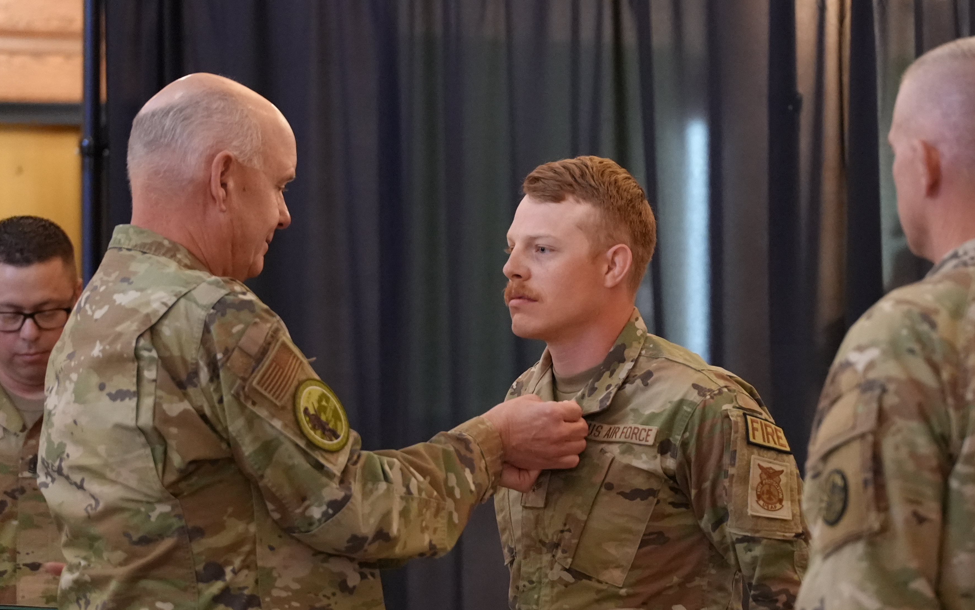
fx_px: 4411
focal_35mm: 166
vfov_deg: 7.9
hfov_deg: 12.6
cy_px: 370
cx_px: 573
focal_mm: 135
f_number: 4
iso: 12800
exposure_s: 1/60
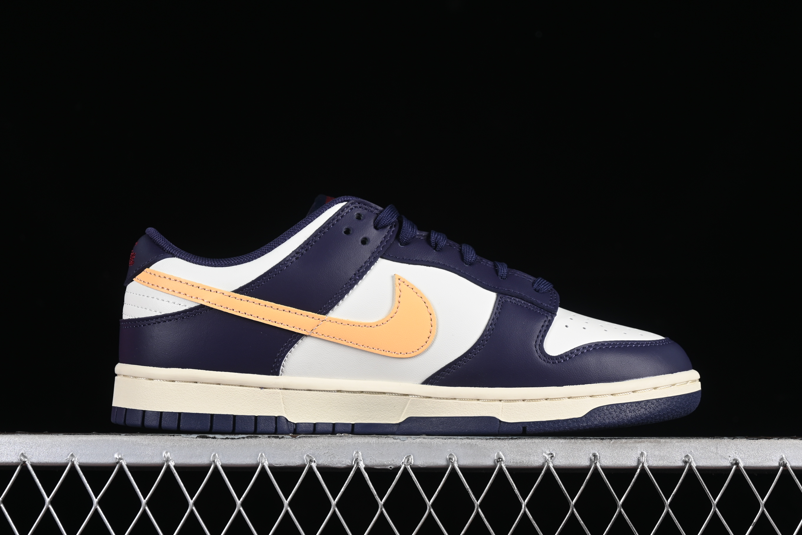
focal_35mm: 77
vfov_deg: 17.7
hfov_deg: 26.3
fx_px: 1715
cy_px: 268
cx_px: 402
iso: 160
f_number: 7.1
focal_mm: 50
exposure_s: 1/80
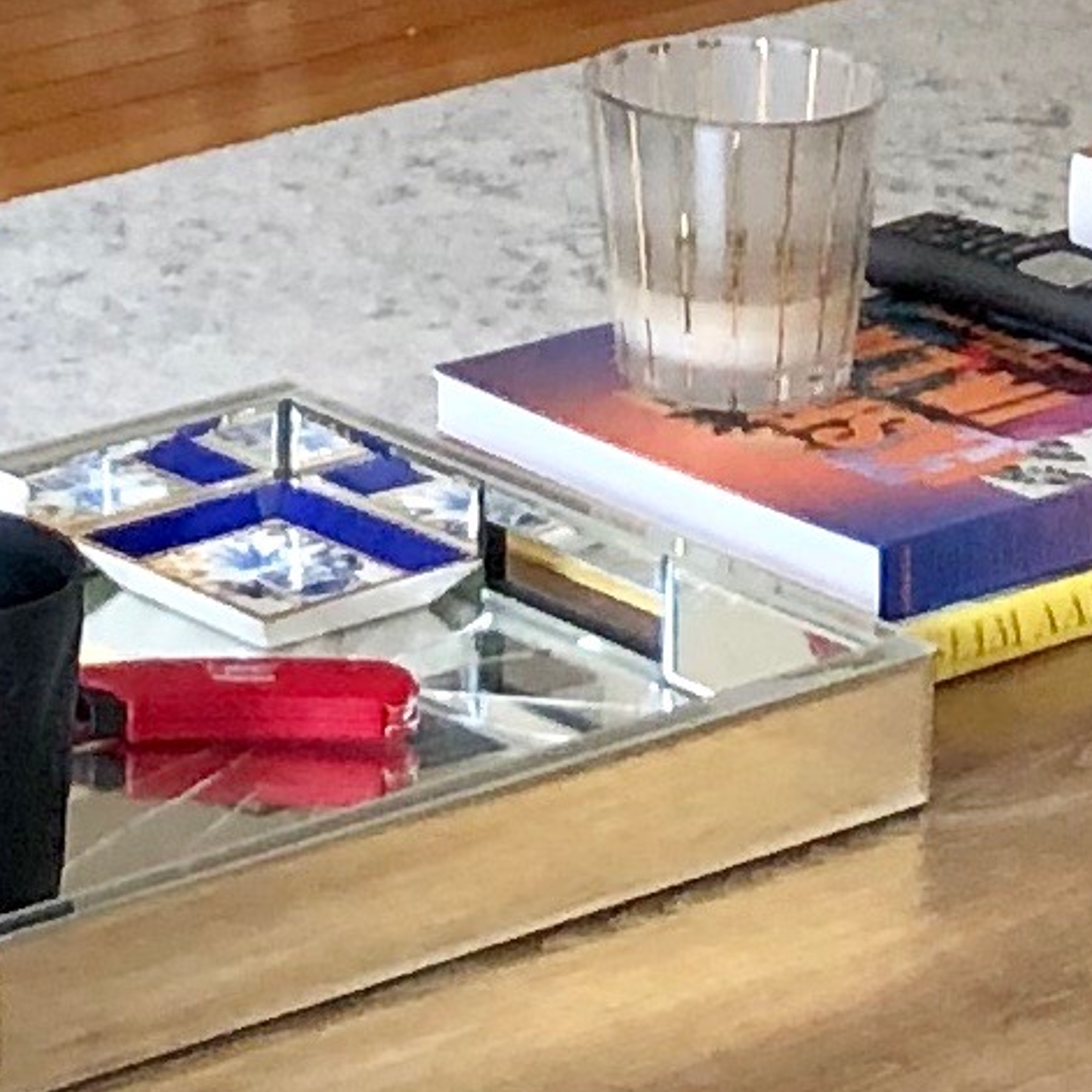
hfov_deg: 8.2
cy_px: -1662
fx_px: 7566
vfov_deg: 7.6
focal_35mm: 212
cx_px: -248
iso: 25
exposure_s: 1/40
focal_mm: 3.99
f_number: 1.8
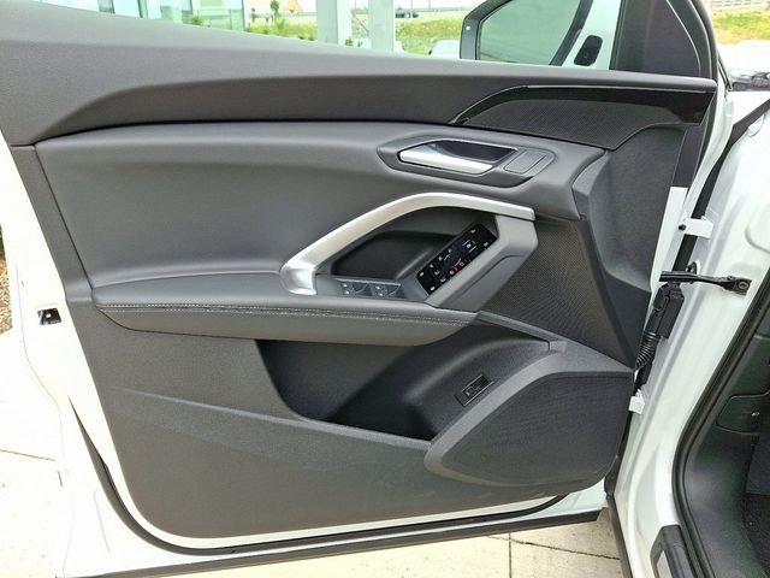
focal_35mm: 25
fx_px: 556
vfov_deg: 54.9
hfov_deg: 69.4
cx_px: 385
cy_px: 289
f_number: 1.8
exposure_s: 1/147
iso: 25
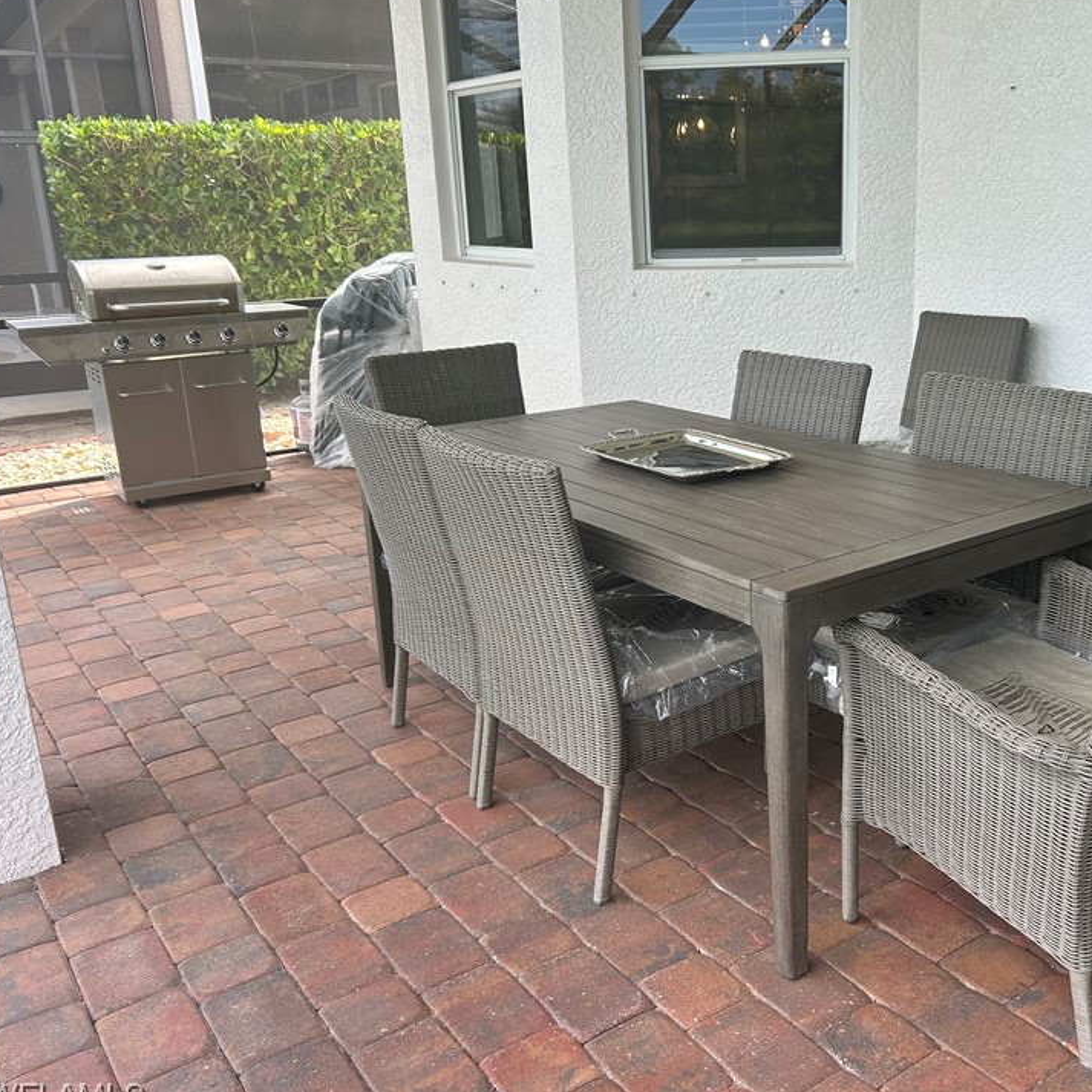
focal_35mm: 33
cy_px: 542
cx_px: 741
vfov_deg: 49.7
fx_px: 1178
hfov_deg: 48.8
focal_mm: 5.7
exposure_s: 1/214
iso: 40
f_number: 1.5
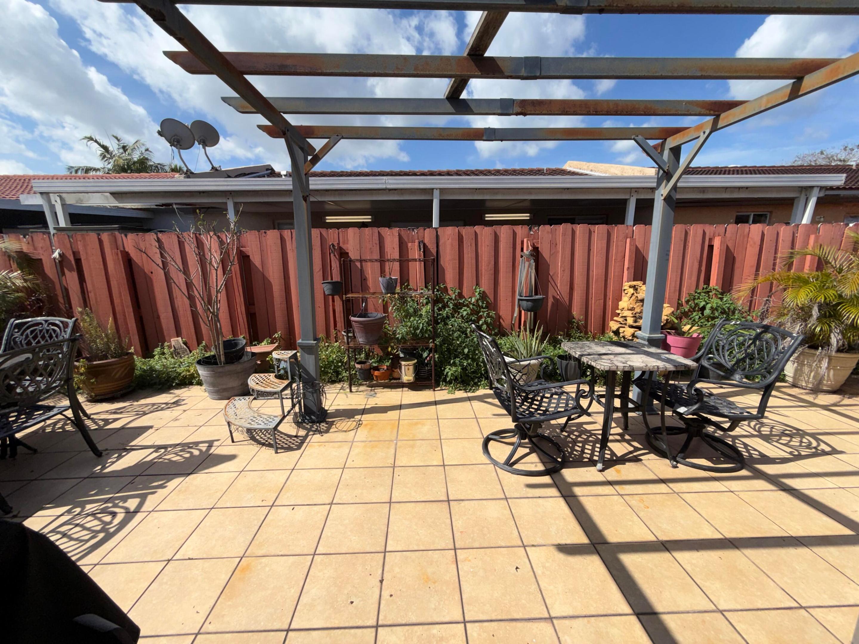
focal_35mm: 14
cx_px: 430
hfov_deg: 102.1
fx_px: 347
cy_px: 322
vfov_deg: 85.7
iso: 16
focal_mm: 2.22
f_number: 2.2
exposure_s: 1/1534
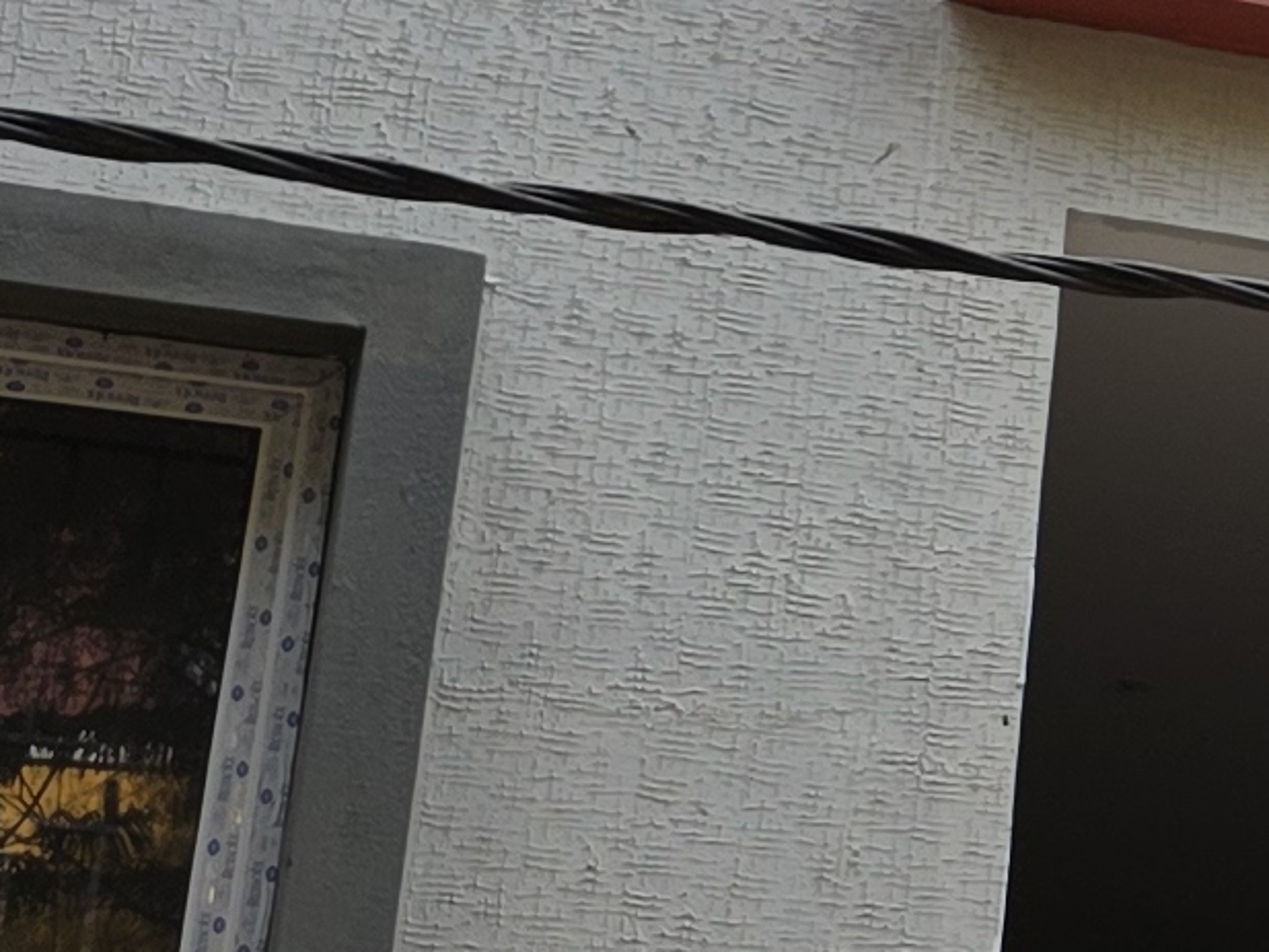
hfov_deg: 11.6
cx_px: 2744
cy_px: 142
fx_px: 5463
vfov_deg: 9.9
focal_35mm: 149
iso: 25
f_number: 1.7
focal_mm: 6.3
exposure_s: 1/359
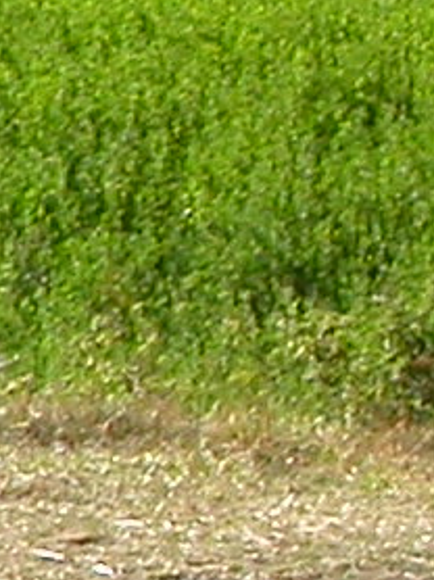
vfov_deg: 3.0
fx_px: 10950
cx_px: -1757
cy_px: 553
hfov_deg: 2.2
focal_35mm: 654
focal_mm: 16.6
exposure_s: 1/305
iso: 100
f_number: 4.5
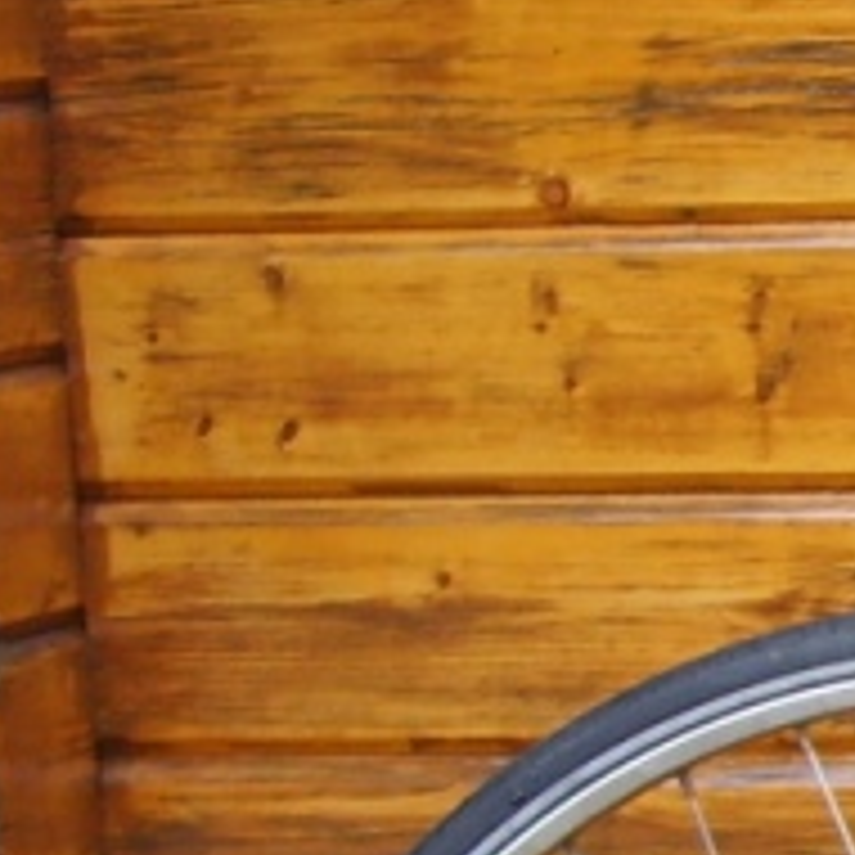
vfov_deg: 10.4
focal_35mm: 167
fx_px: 4667
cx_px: 2246
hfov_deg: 9.1
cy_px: 778
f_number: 2.8
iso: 50
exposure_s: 1/180
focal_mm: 5.8
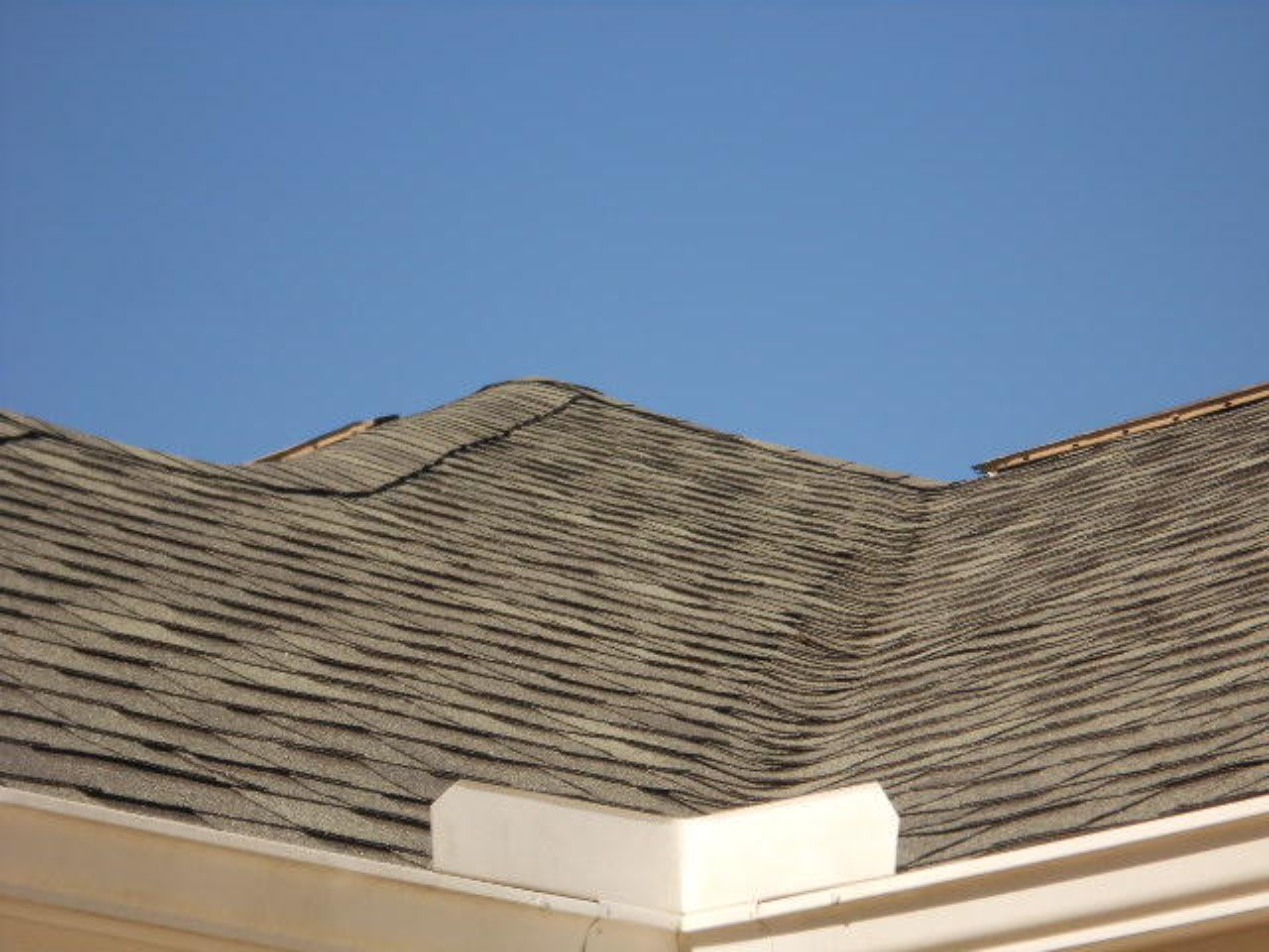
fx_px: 5719
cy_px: 476
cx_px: 634
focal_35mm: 156
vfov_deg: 9.5
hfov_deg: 12.7
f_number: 6.5
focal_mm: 27.6
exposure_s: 1/400
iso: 80
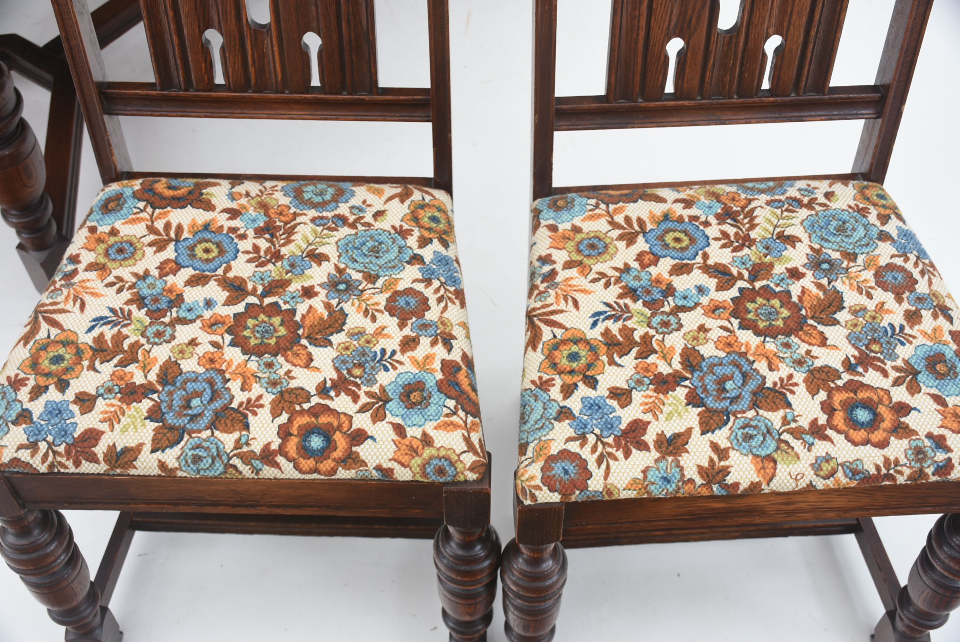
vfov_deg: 33.1
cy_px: 321
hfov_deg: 47.9
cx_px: 480
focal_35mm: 40
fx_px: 1081
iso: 200
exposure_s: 1/125
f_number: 7.1
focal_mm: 27
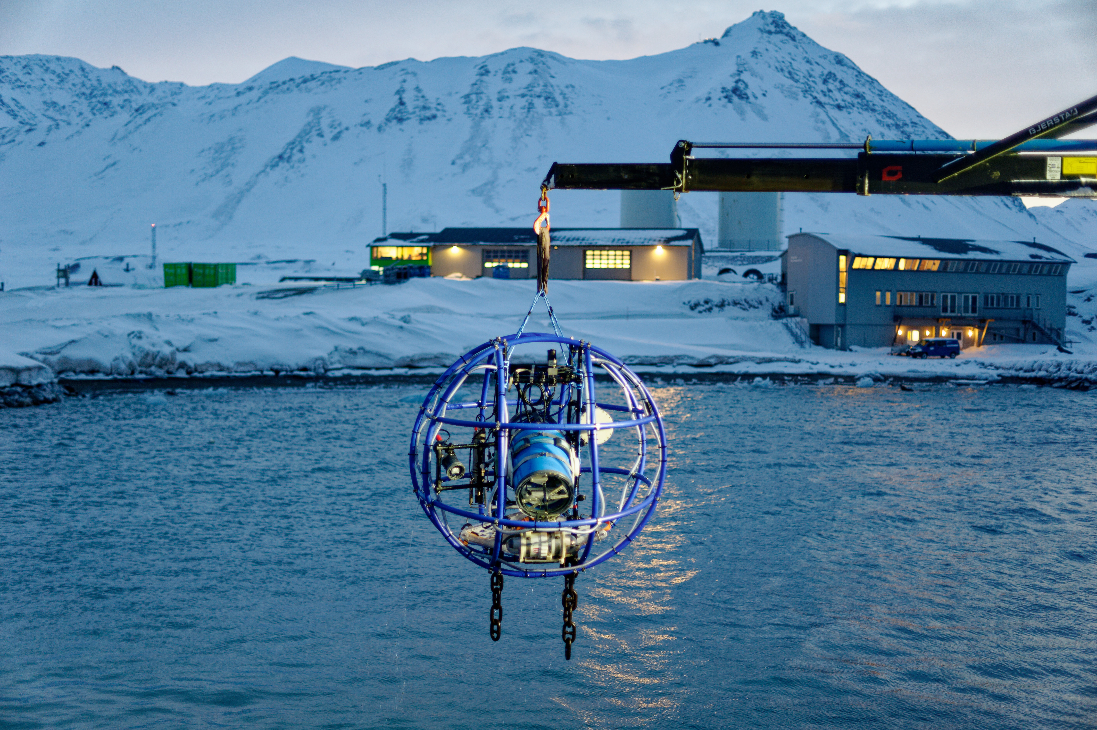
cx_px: 548
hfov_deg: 39.6
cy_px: 365
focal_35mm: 50
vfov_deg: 27.0
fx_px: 1523
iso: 200
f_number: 1.4
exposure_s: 1/40
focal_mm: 50
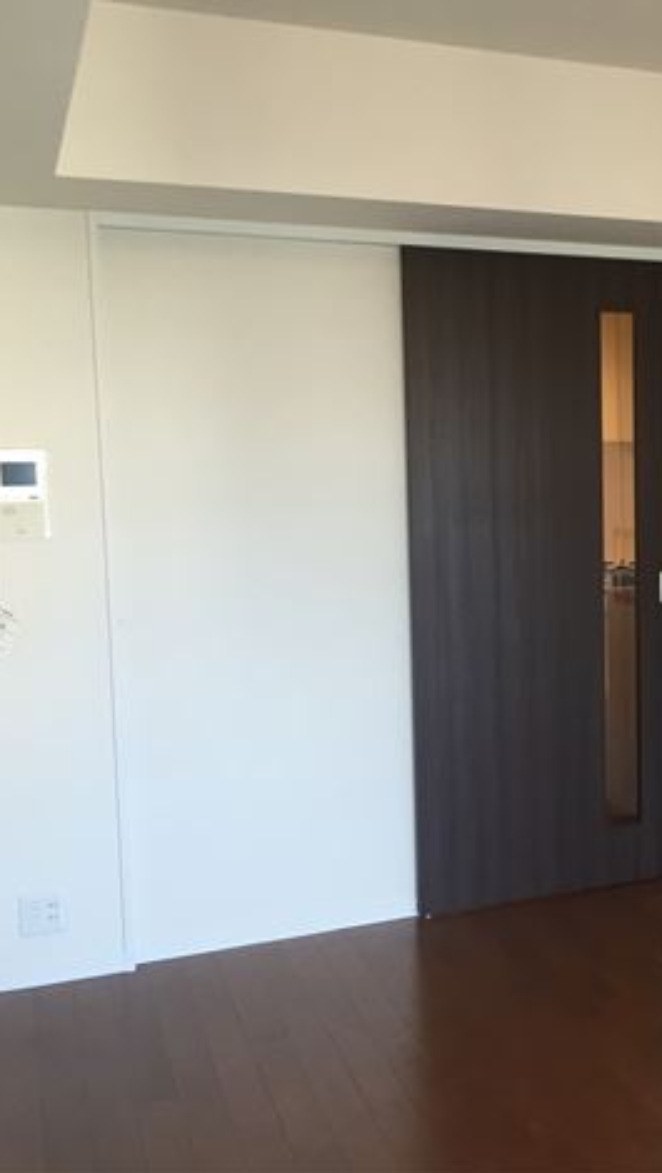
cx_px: 712
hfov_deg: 25.9
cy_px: 579
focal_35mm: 43
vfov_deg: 47.3
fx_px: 1339
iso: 50
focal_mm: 4.15
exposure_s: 1/33
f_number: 2.2
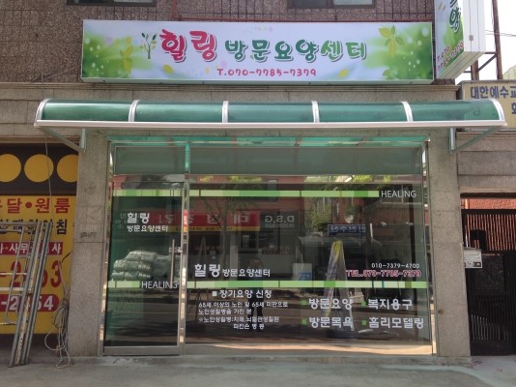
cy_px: 192
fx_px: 507
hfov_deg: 54.0
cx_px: 262
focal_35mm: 34
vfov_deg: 41.8
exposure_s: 1/396
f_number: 2.4
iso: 50
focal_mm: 4.13
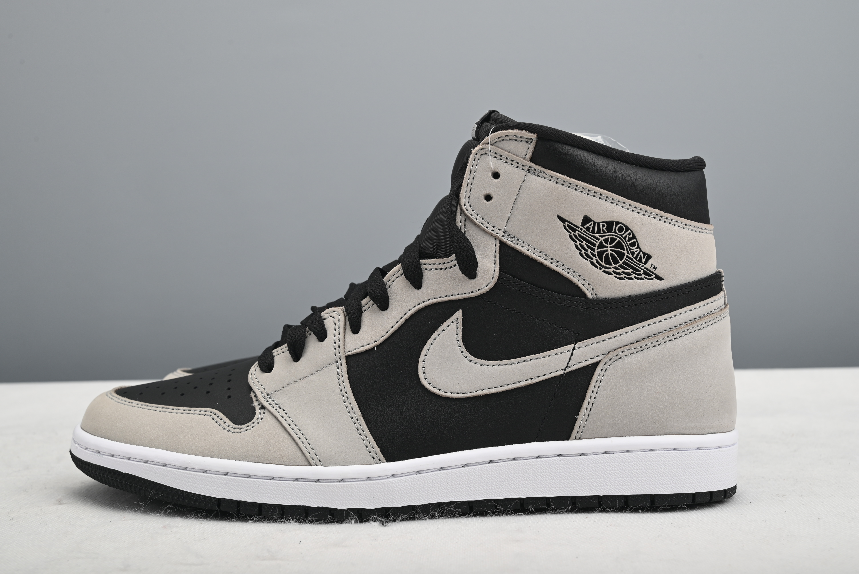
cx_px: 430
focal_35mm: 46
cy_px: 287
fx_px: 1098
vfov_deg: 29.3
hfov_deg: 42.7
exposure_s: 1/200
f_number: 11
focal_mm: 46
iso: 100
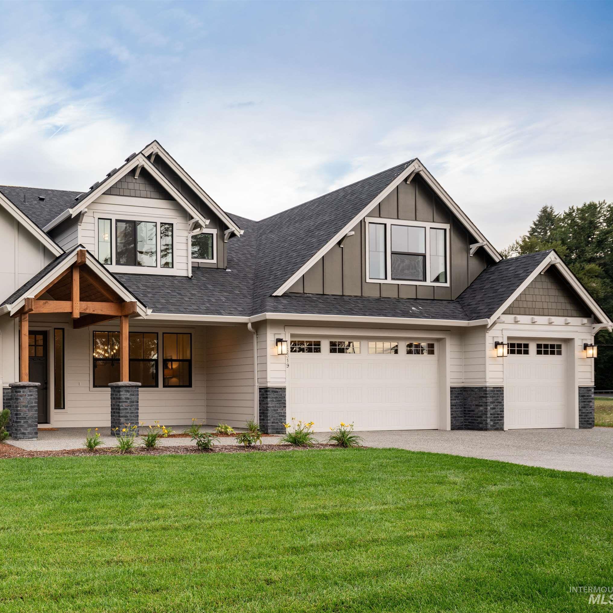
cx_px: 174
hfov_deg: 50.9
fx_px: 621
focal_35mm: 31
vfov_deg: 52.5
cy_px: 310
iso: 200
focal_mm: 24
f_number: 8
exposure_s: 1/50
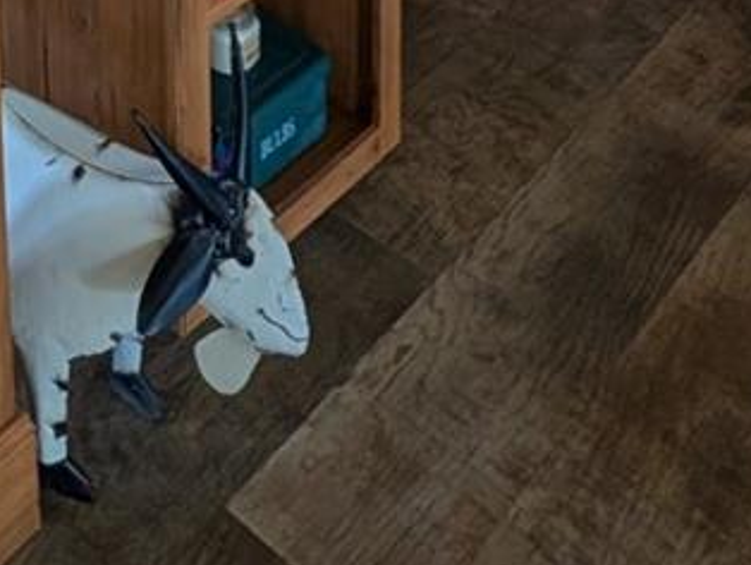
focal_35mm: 61
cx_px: 84
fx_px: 1324
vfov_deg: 15.6
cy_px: -718
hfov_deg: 30.4
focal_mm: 2.02
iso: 108
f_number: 1.7
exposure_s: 1/120
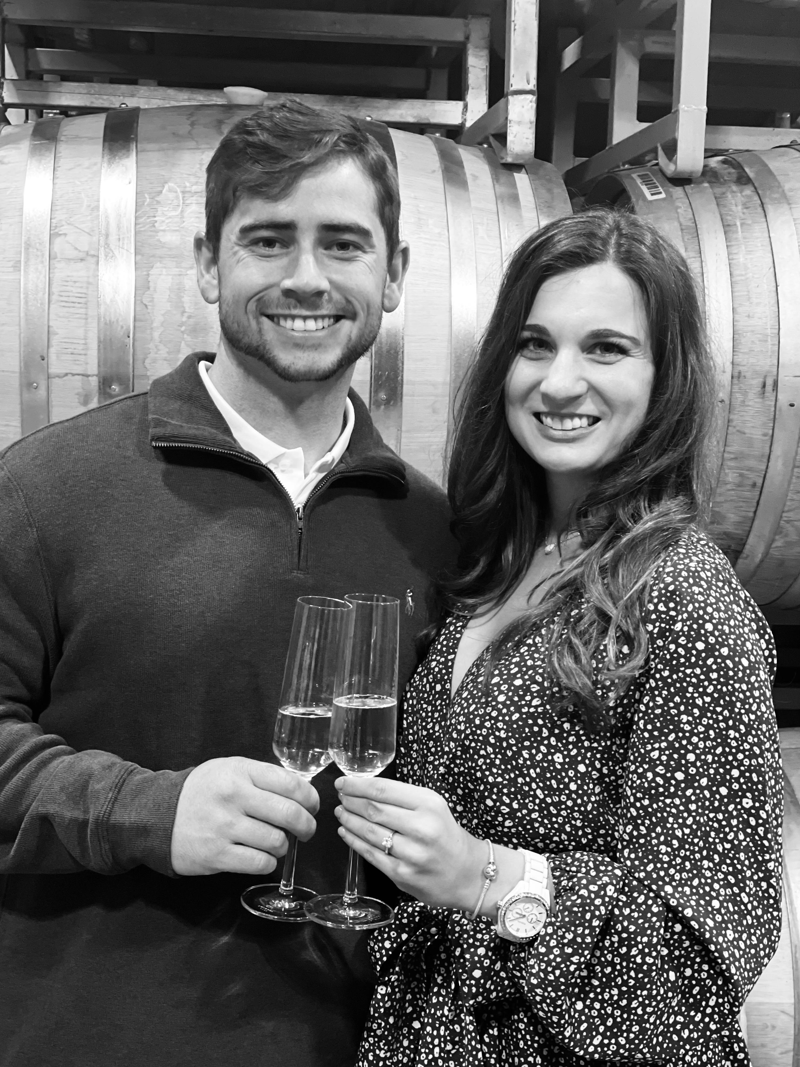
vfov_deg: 36.2
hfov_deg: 27.5
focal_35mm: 53
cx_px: 395
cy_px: 543
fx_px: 1633
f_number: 2
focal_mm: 6
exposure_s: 1/40
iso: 250
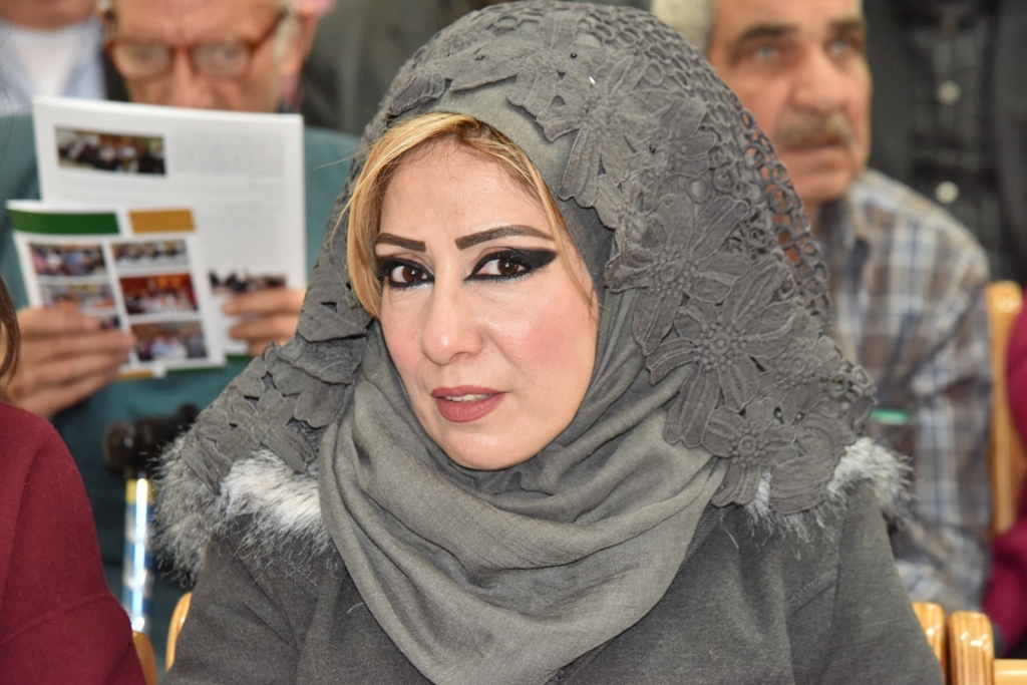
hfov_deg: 17.1
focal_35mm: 120
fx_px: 3424
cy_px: 342
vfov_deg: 11.4
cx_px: 514
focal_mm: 120
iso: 2500
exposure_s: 1/80
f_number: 6.3
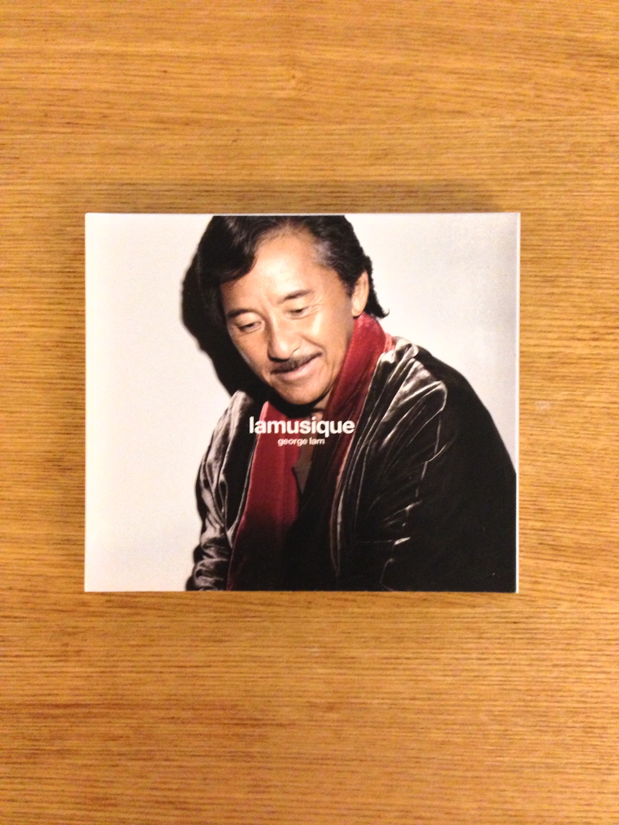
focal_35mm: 33
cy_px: 412
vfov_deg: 55.4
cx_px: 310
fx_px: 787
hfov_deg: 42.9
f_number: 2.4
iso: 500
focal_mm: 4.13
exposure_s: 1/15
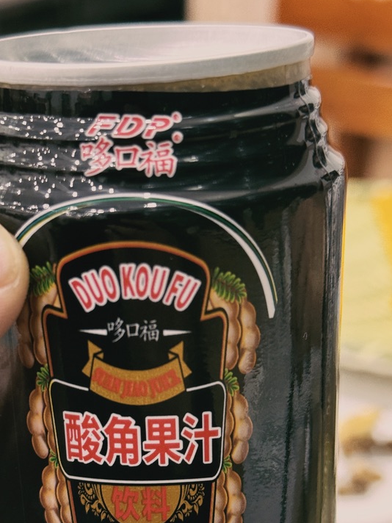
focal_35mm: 69
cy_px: 349
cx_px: 129
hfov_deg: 21.2
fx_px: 1042
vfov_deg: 28.0
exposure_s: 1/50
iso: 160
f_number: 1.78
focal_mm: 6.76
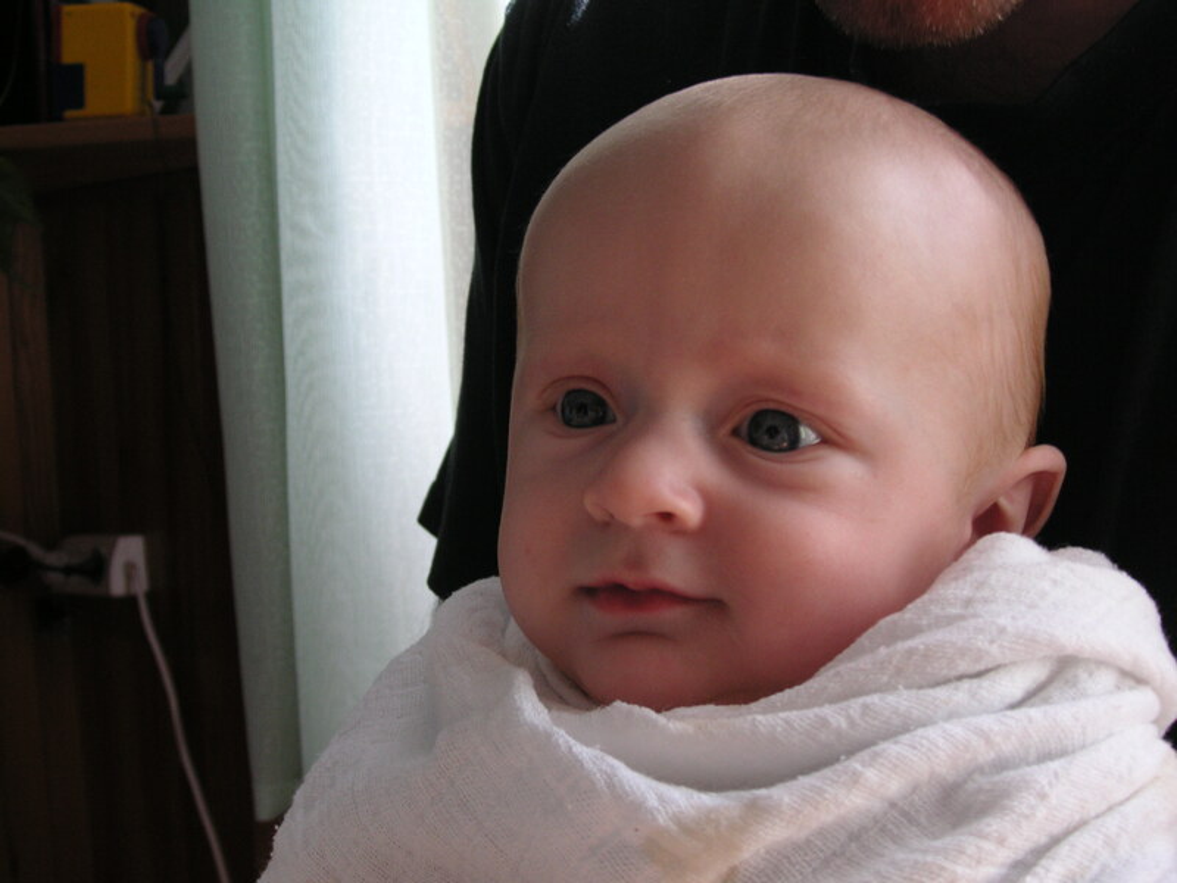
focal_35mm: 44
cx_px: 588
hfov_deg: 42.9
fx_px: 1496
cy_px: 442
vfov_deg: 32.9
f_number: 3.1
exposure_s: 1/45
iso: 50
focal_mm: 7.3
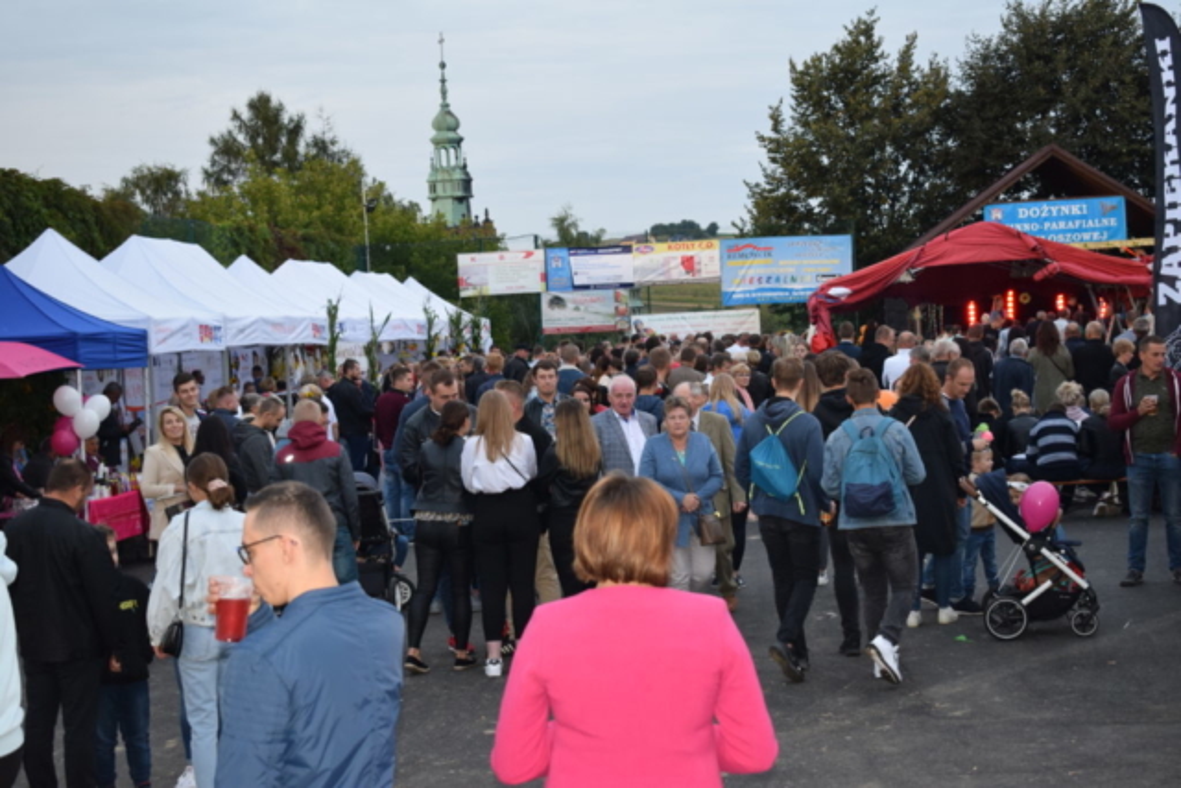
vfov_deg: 20.2
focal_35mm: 68
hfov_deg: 29.9
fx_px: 2215
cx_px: 590
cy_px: 394
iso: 800
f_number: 5
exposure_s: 1/100
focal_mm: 45
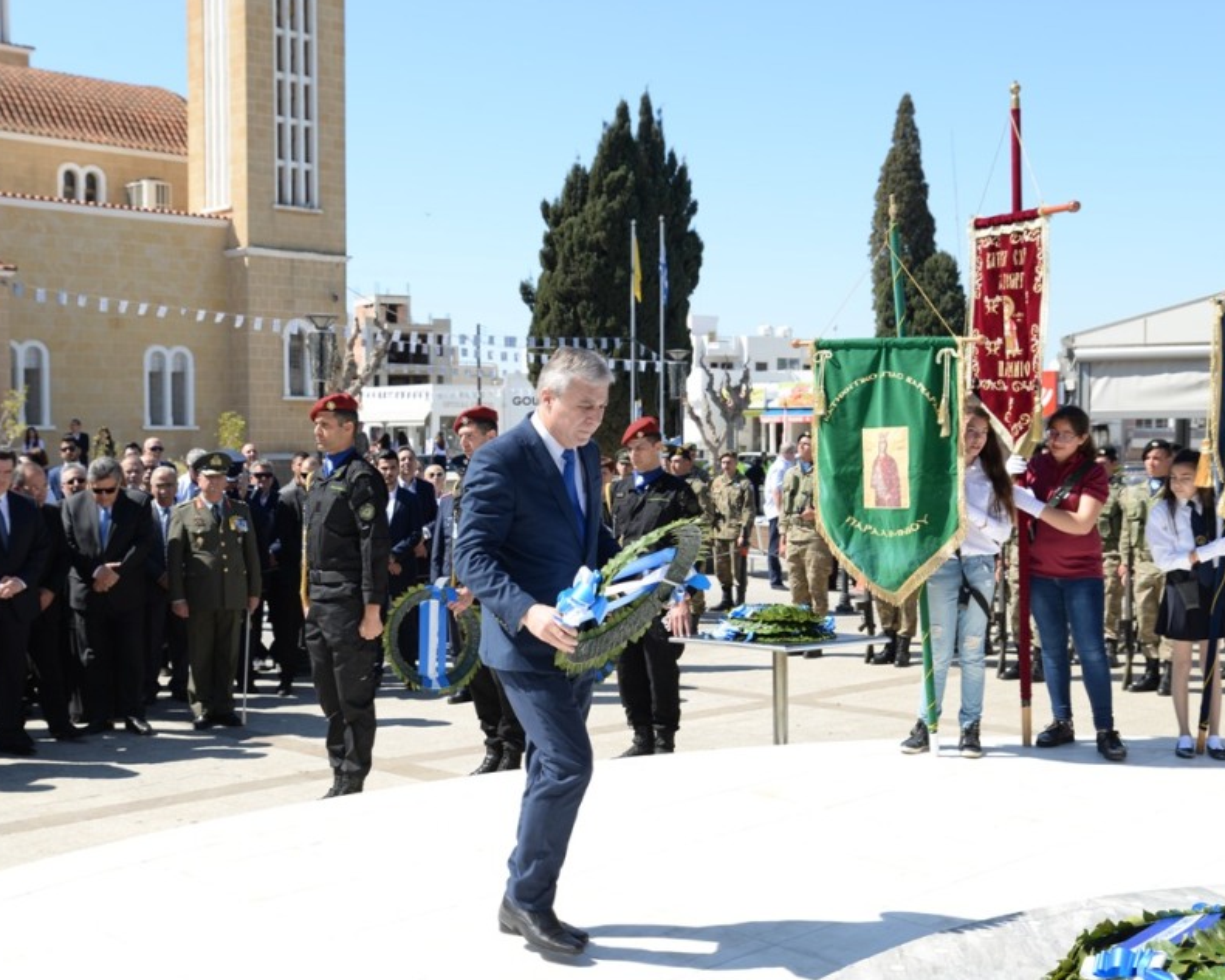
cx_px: 573
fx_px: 1487
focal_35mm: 41
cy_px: 487
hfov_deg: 44.8
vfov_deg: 36.5
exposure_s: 1/320
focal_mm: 36
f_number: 7.1
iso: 100
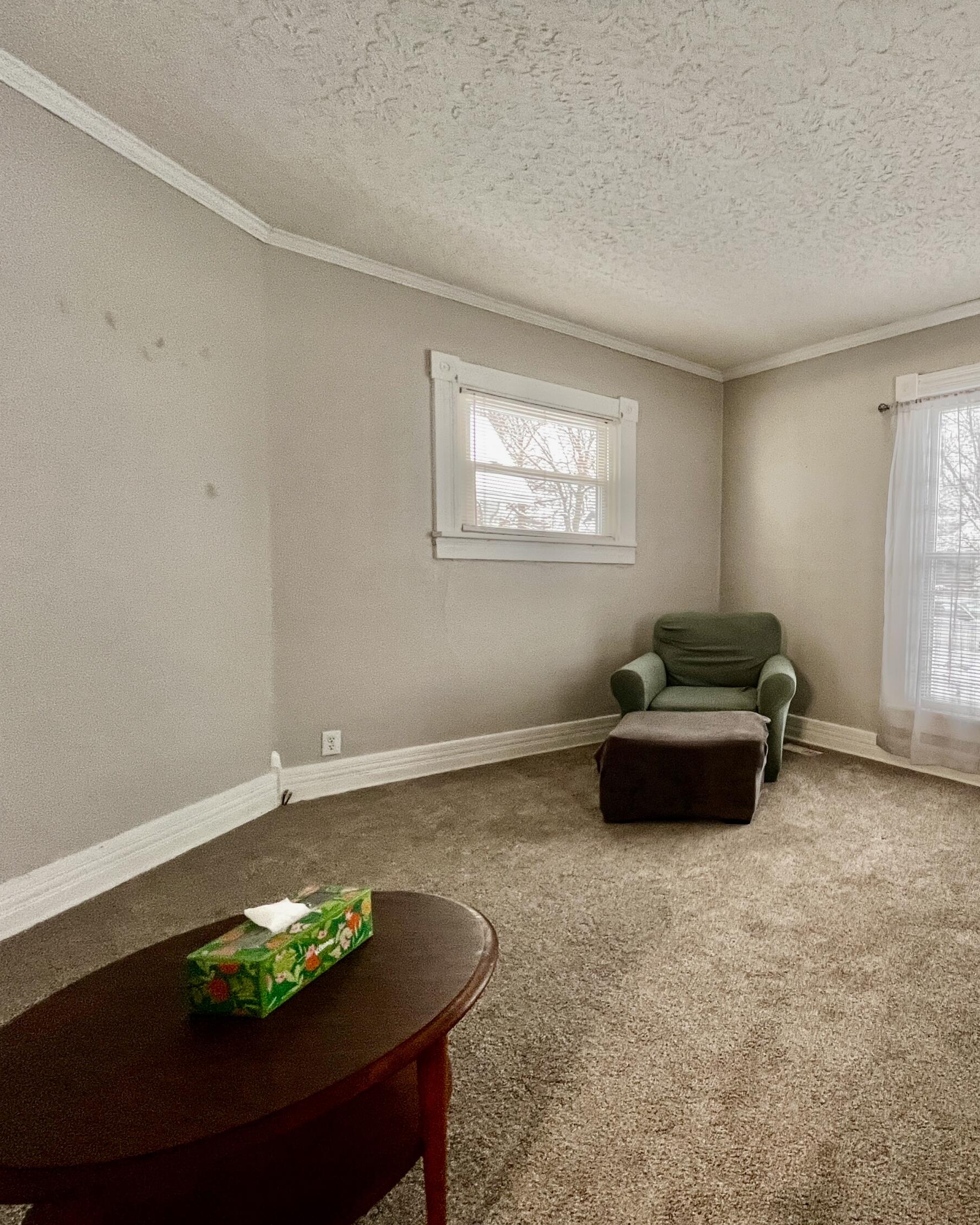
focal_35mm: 17
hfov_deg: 68.2
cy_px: 614
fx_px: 616
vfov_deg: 89.6
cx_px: 809
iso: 160
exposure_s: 1/60
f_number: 1.8
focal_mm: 1.57
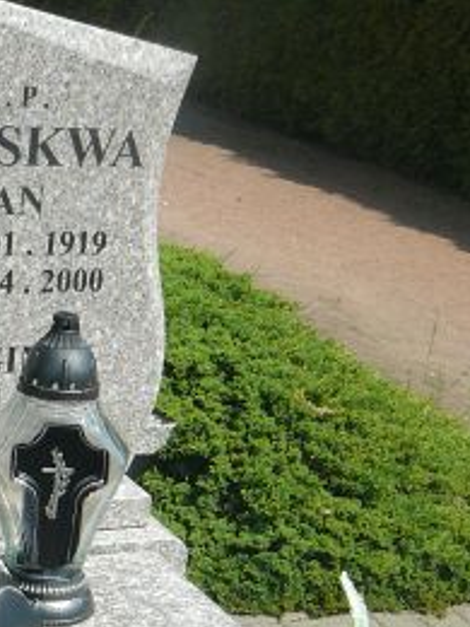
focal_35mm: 86
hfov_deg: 17.0
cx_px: 87
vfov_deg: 21.8
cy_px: 649
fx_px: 1557
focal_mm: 5.2
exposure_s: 1/500
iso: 80
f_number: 5
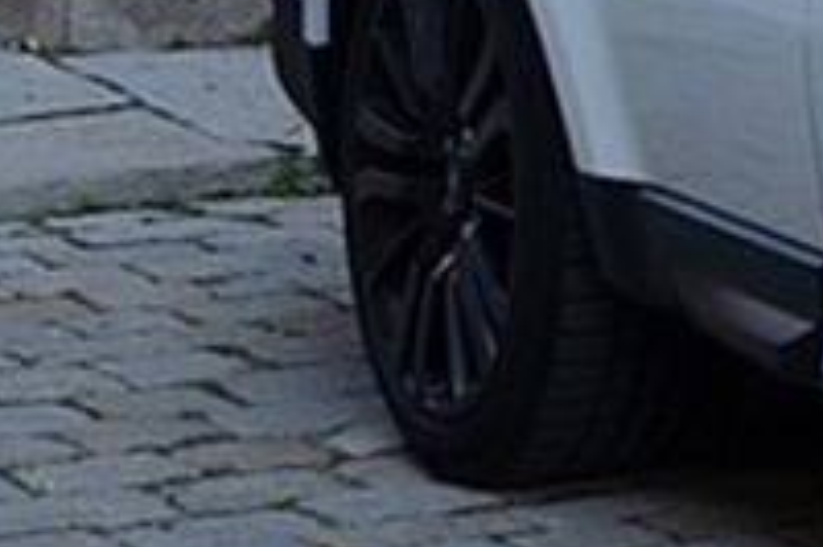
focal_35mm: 201
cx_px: 2160
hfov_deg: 9.0
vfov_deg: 6.7
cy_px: -224
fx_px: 4596
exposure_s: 1/200
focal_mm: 21
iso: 200
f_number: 7.1
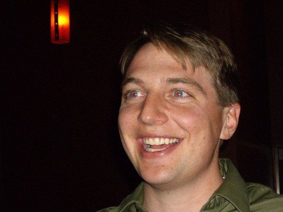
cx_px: 142
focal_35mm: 114
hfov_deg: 17.3
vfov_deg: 13.0
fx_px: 932
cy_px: 106
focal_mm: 18.6
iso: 400
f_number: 5.2
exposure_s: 1/125
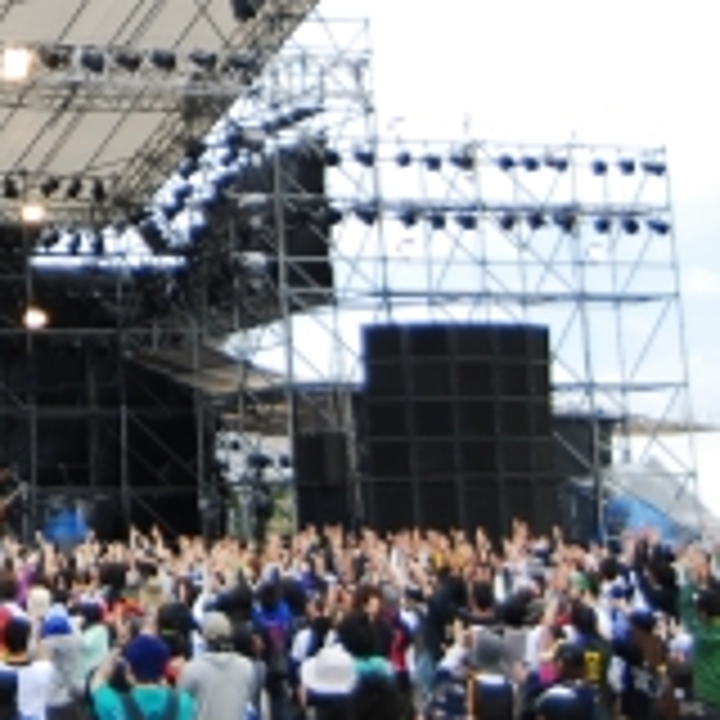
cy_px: -34
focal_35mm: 93
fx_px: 2188
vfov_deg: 18.1
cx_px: -158
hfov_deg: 17.7
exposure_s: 1/1000
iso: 100
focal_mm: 22
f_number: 2.8
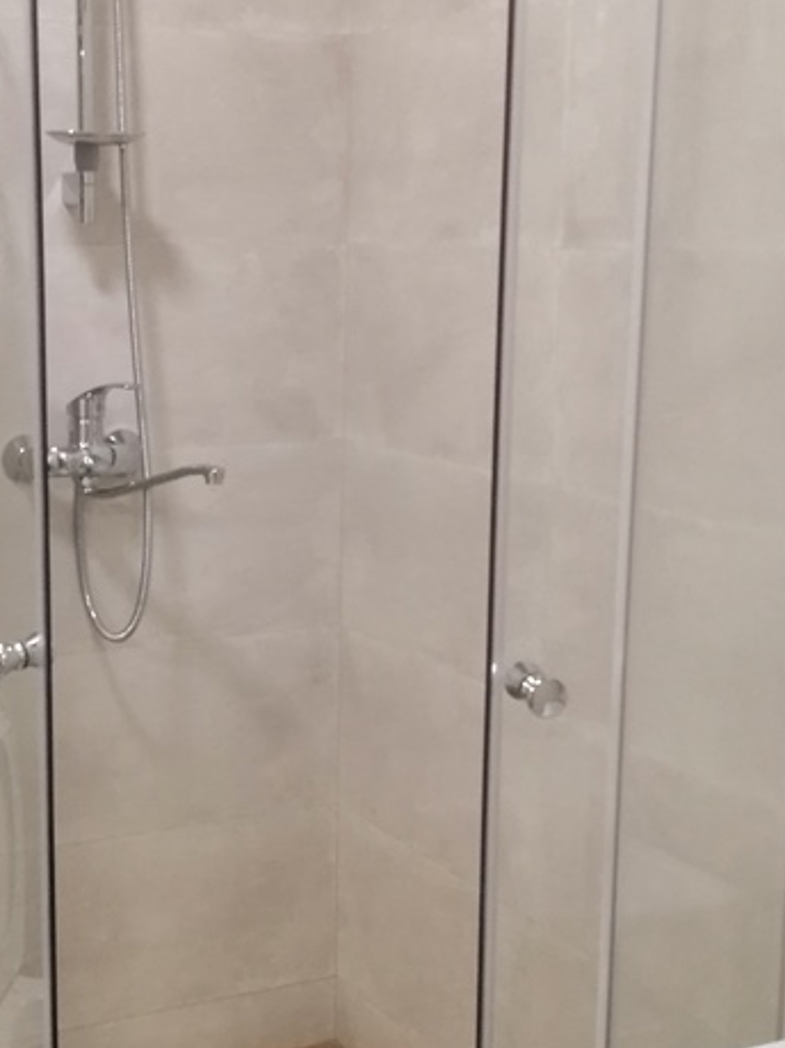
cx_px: 194
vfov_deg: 33.2
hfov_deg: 24.9
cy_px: 582
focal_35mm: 58
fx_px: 1755
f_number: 2.2
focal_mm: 3.81
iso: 400
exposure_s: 1/30
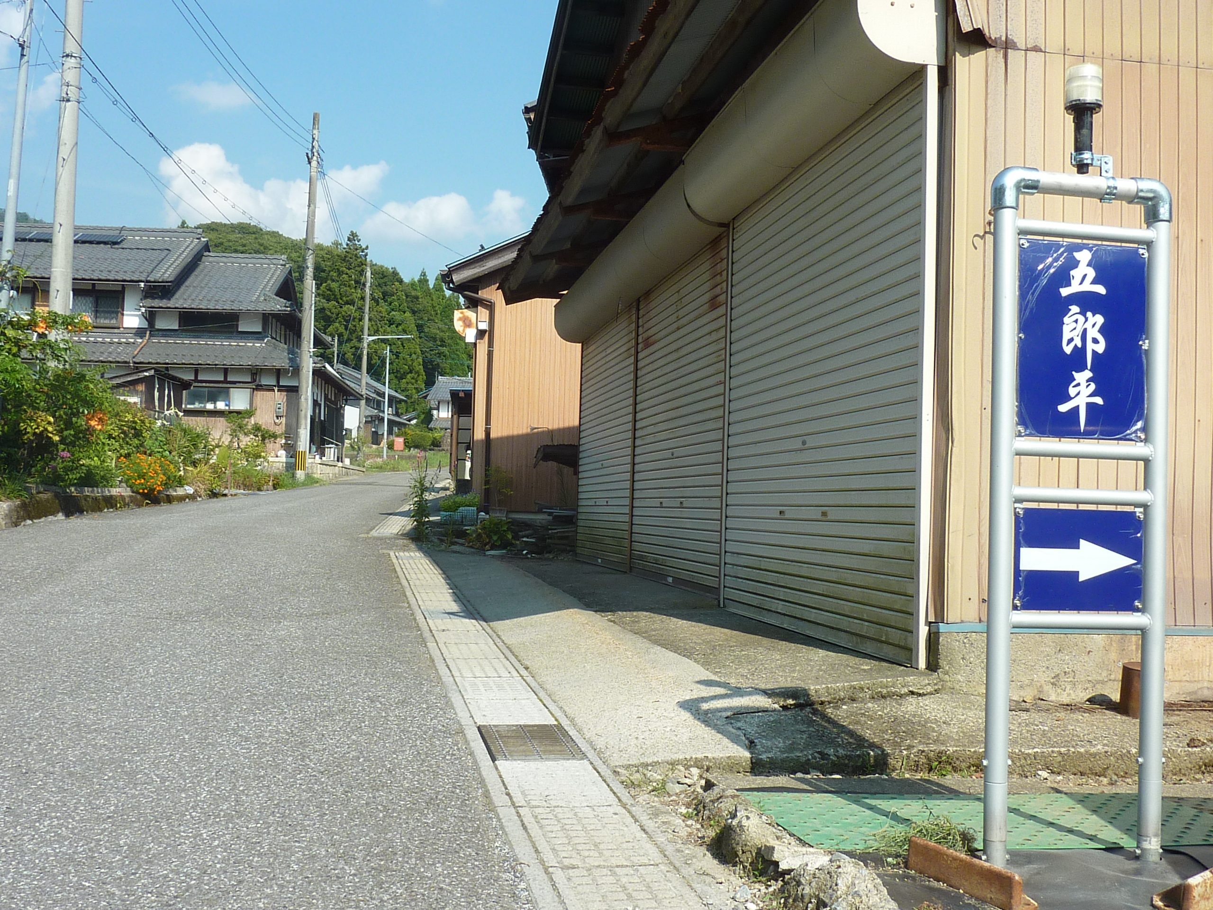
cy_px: 455
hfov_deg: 51.4
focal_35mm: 36
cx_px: 606
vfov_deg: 39.7
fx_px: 1261
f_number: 4.5
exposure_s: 1/500
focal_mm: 4.1
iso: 80
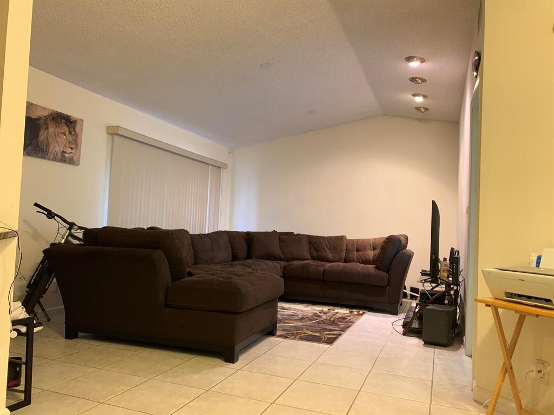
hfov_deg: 67.3
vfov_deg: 53.1
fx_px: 416
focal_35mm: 26
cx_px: 277
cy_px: 208
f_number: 1.8
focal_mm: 4.25
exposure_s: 1/30
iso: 400
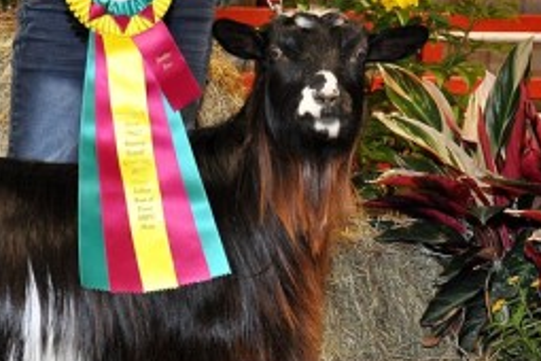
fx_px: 1112
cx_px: 80
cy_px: 246
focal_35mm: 74
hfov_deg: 26.6
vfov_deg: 18.4
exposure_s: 1/60
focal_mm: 24
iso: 800
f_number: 4
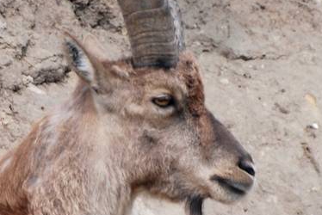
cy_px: 124
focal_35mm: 1927
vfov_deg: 0.7
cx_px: 138
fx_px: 17249
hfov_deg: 1.1
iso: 200
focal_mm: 300
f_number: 5.6
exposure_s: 1/500
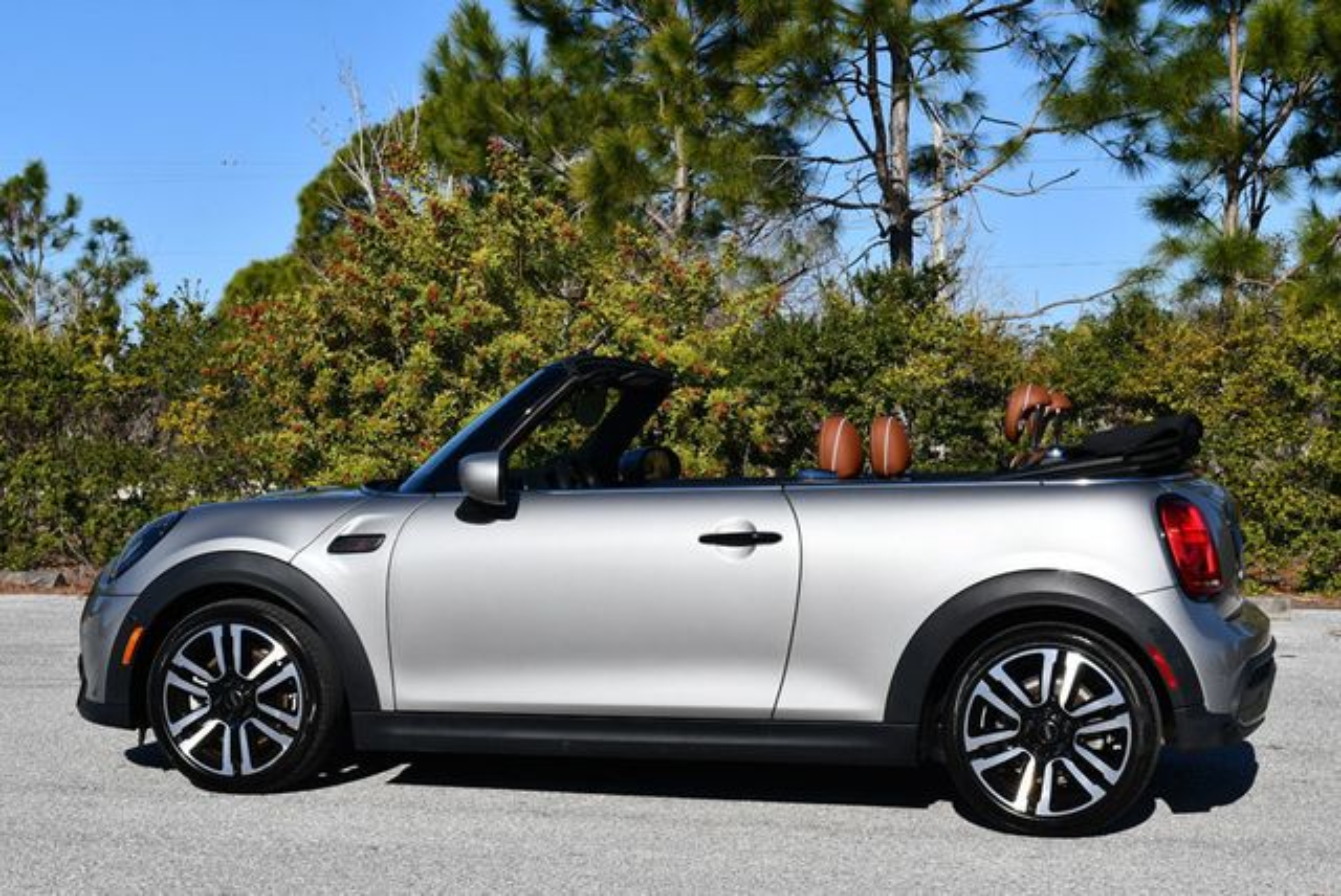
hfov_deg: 31.4
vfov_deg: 21.3
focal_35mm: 64
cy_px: 448
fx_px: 2386
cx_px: 670
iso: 100
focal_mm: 32
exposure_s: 1/320
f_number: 9
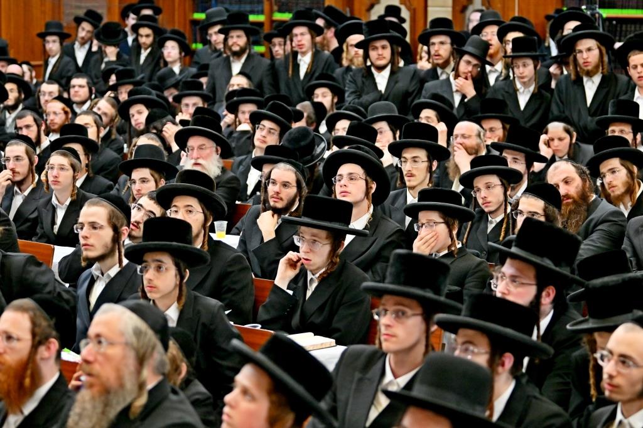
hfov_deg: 16.7
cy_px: 214
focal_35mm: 123
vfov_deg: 11.1
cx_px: 322
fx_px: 2196
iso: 320
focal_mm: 82
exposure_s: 1/160
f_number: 2.8
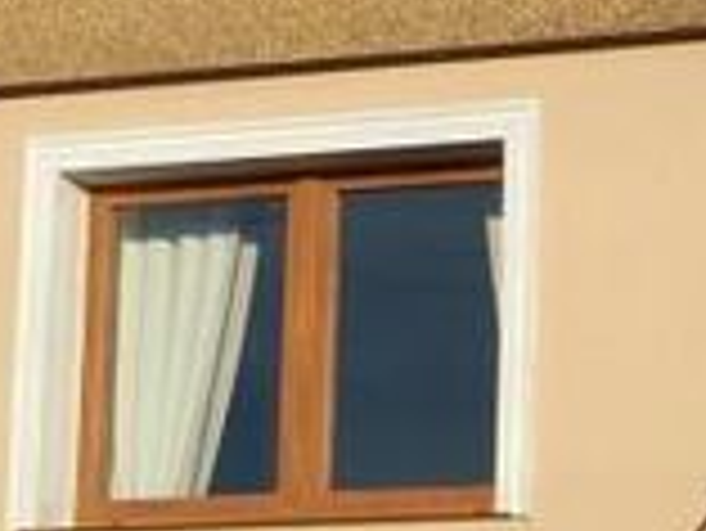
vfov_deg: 4.7
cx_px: -148
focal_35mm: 317
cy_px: -362
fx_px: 6470
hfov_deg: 6.2
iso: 100
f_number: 4.2
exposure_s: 1/800
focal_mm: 12.8
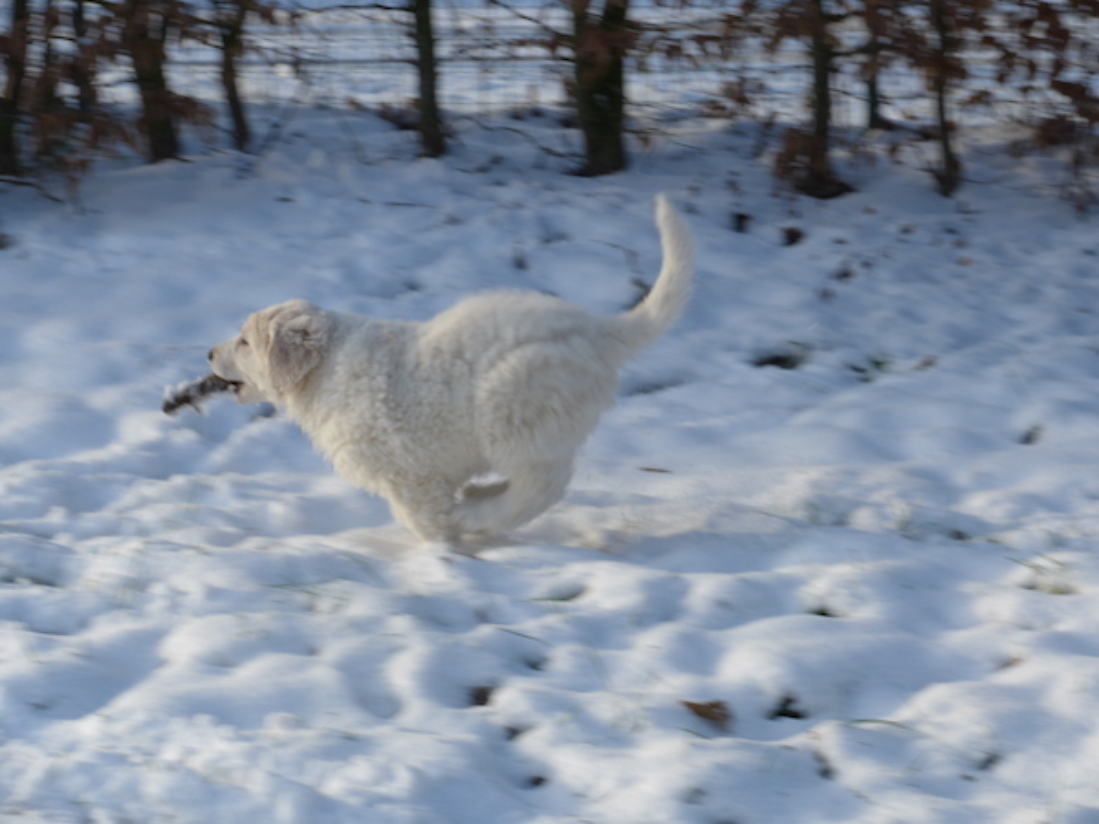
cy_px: 412
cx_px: 550
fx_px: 2857
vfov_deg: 16.4
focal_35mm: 90
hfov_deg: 21.8
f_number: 7.1
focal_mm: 19.2
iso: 100
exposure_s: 1/125
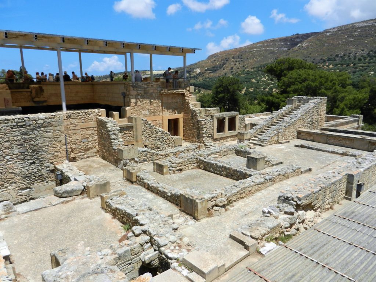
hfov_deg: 69.4
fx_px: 272
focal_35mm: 25
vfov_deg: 54.9
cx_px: 188
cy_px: 141
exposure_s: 1/640
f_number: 7
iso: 160
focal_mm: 4.5
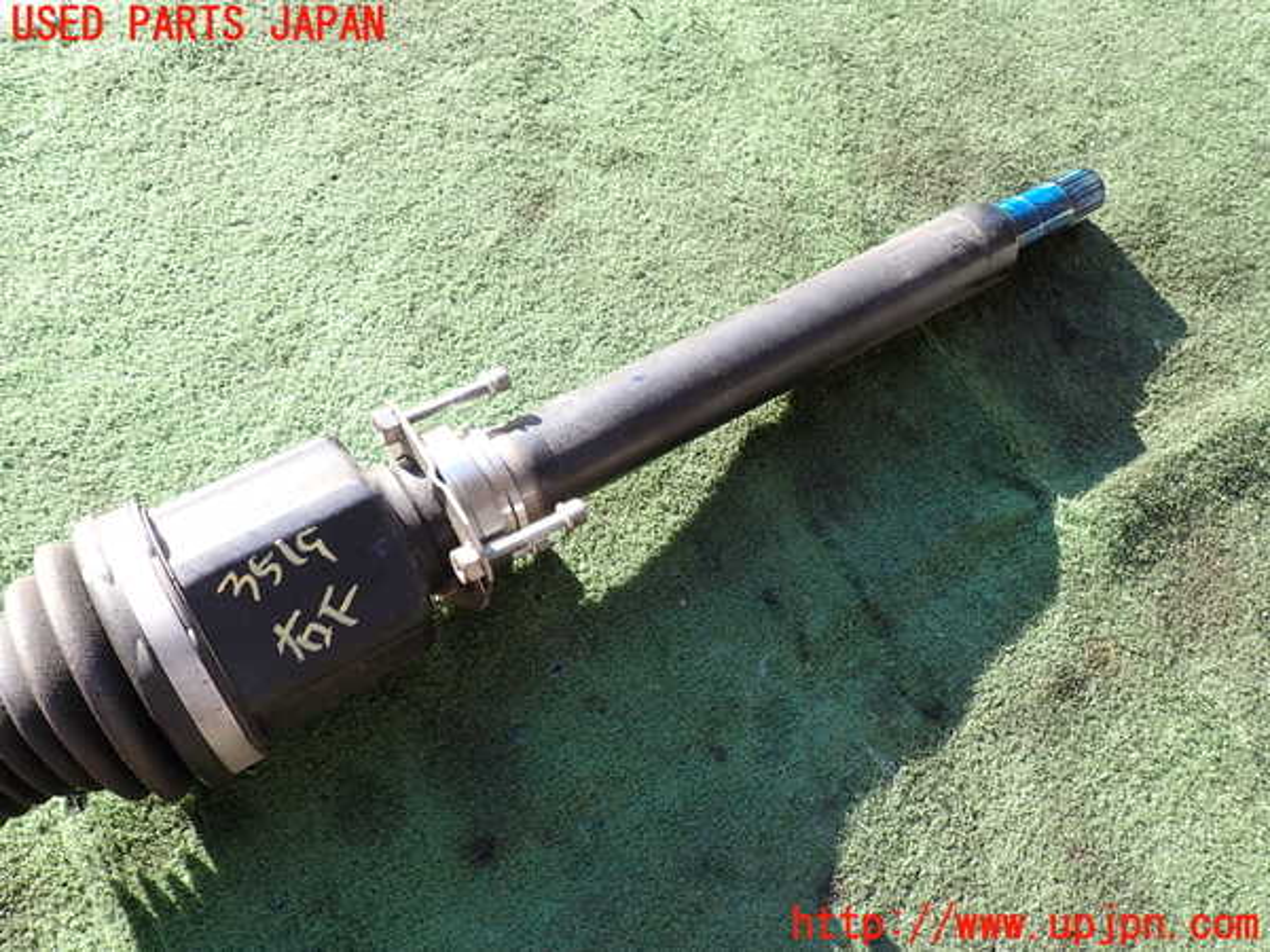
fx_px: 917
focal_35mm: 25
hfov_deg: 69.4
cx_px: 635
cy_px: 476
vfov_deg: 54.9
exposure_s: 1/125
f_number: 2.8
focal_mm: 4.5
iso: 100
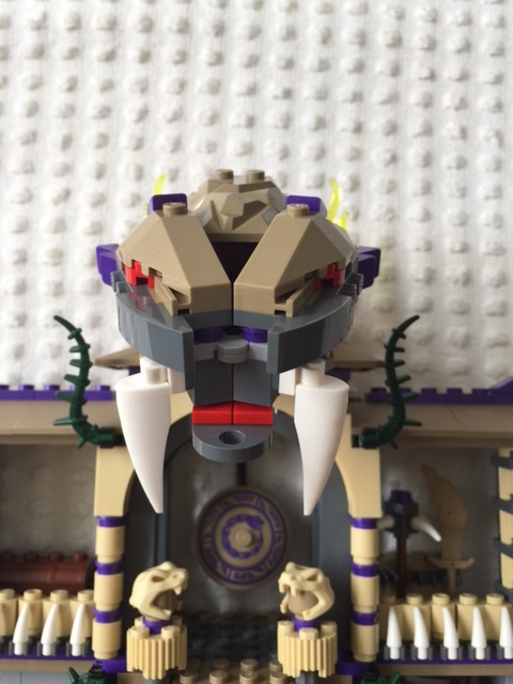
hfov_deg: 48.2
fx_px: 573
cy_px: 342
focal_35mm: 29
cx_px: 256
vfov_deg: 61.7
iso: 32
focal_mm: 4.15
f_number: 2.2
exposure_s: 1/40
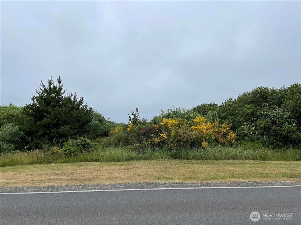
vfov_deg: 53.1
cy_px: 112
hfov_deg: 67.3
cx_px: 150
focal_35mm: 26
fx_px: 226
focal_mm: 5.1
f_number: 1.6
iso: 32
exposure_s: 1/2387
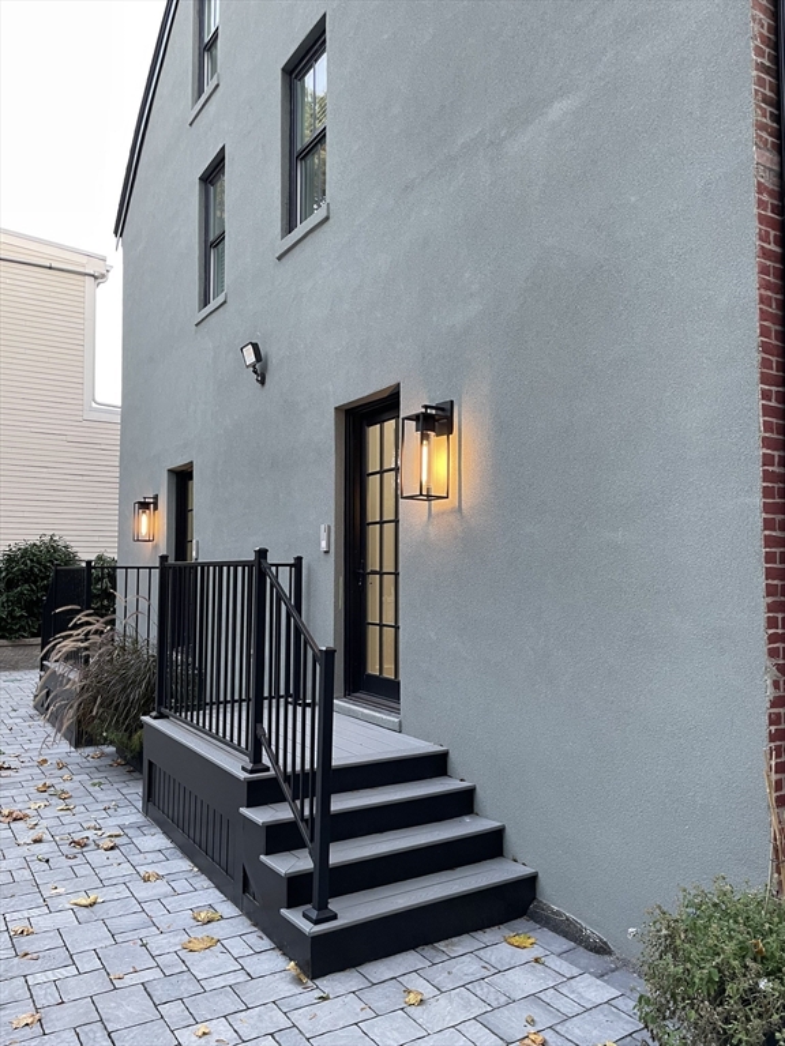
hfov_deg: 53.1
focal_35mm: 26
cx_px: 392
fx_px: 786
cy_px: 523
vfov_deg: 67.3
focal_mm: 4.2
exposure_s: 1/98
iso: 125
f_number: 1.6
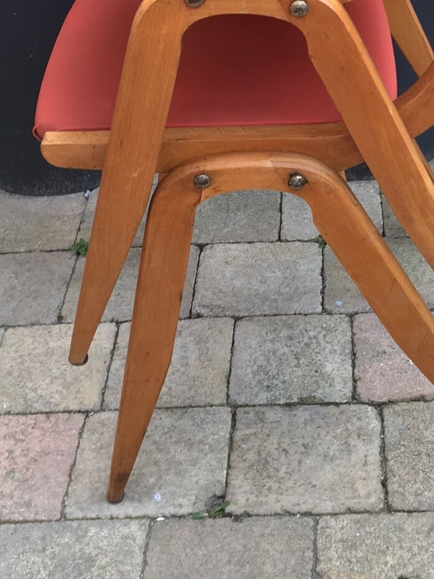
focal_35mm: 64
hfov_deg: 22.7
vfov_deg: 29.3
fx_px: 1070
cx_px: 319
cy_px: 79
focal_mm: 4.15
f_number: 2.2
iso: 25
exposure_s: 1/50
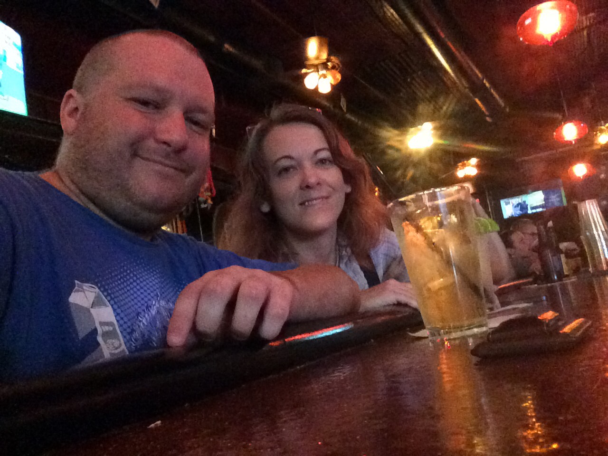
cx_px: 304
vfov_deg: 45.4
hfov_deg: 58.4
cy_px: 228
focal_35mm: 31
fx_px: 544
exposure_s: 1/15
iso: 1600
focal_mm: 2.15
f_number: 2.4
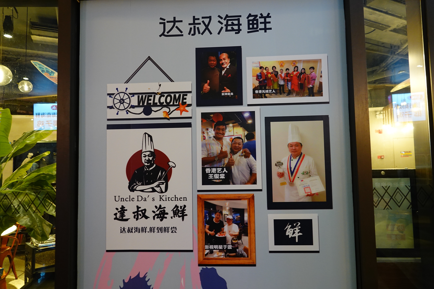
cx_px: 217
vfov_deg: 53.1
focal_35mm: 24
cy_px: 144
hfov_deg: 73.7
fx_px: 289
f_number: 2.5
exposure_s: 1/30
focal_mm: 8.8
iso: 500
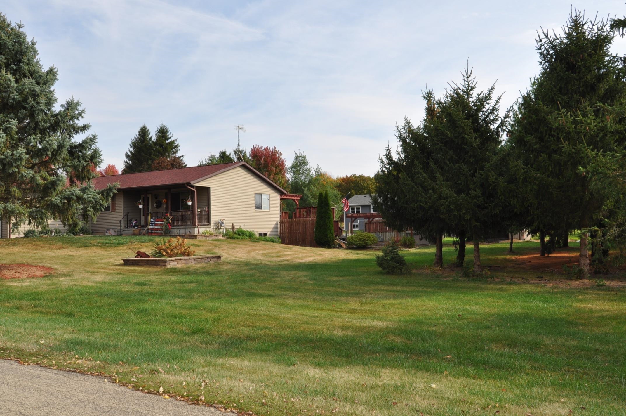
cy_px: 208
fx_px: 573
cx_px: 313
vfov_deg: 39.9
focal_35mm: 33
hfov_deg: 57.3
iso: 200
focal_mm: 22
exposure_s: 1/200
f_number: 13
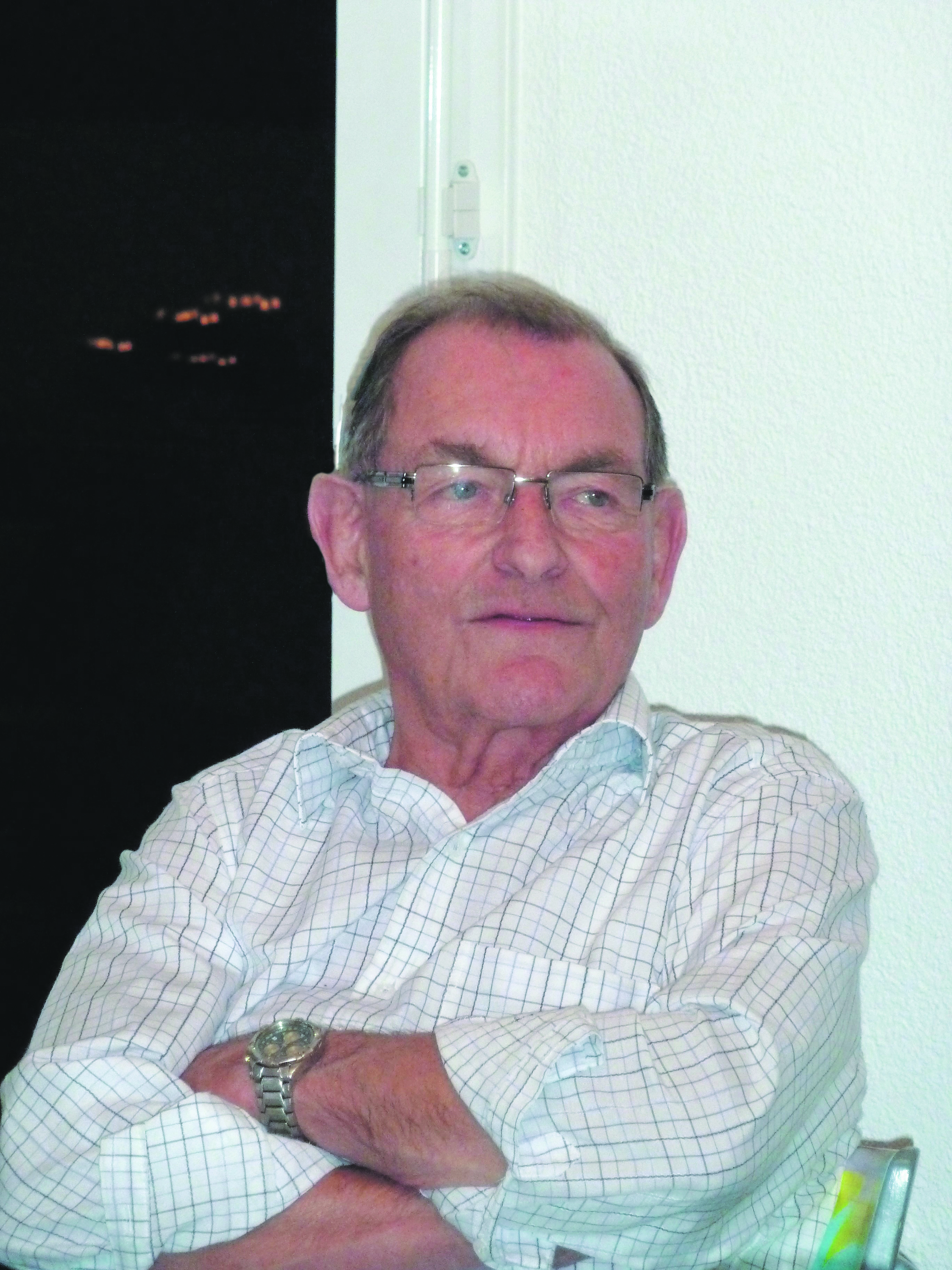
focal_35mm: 210
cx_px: 476
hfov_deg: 7.1
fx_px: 7700
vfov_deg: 9.4
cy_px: 635
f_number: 4.6
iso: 640
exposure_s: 1/125
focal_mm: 34.4
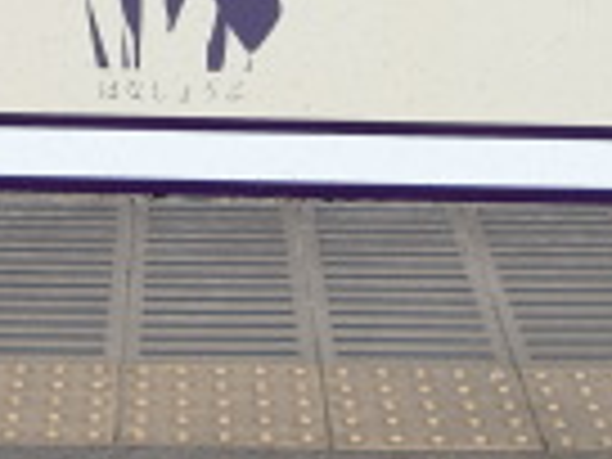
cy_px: 68
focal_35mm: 132
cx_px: 202
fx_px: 2334
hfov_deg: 14.9
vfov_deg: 11.2
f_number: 7
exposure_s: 1/250
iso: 64
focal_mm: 4.9
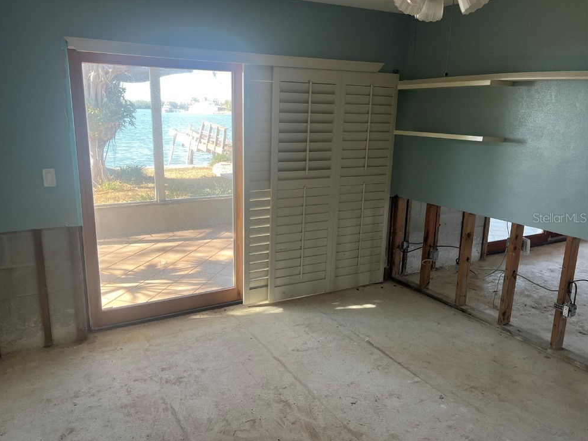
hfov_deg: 65.3
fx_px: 459
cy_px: 218
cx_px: 284
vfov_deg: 51.4
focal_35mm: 27
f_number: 1.6
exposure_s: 1/121
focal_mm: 5.1
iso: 80
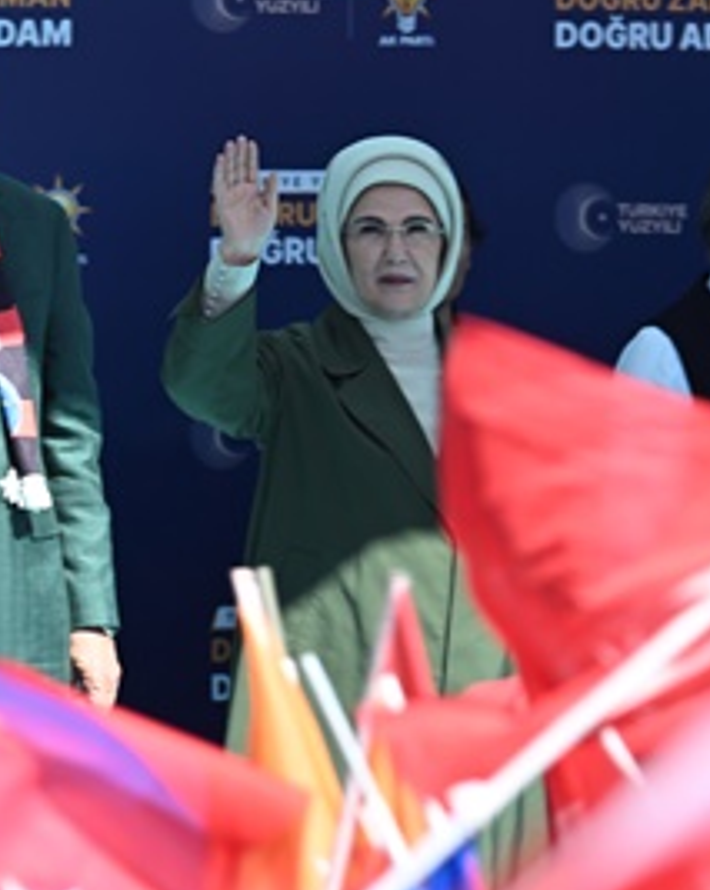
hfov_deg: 3.0
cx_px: -50
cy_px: 567
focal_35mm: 507
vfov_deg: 3.8
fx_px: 13340
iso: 100
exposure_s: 1/200
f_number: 6.3
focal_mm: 240
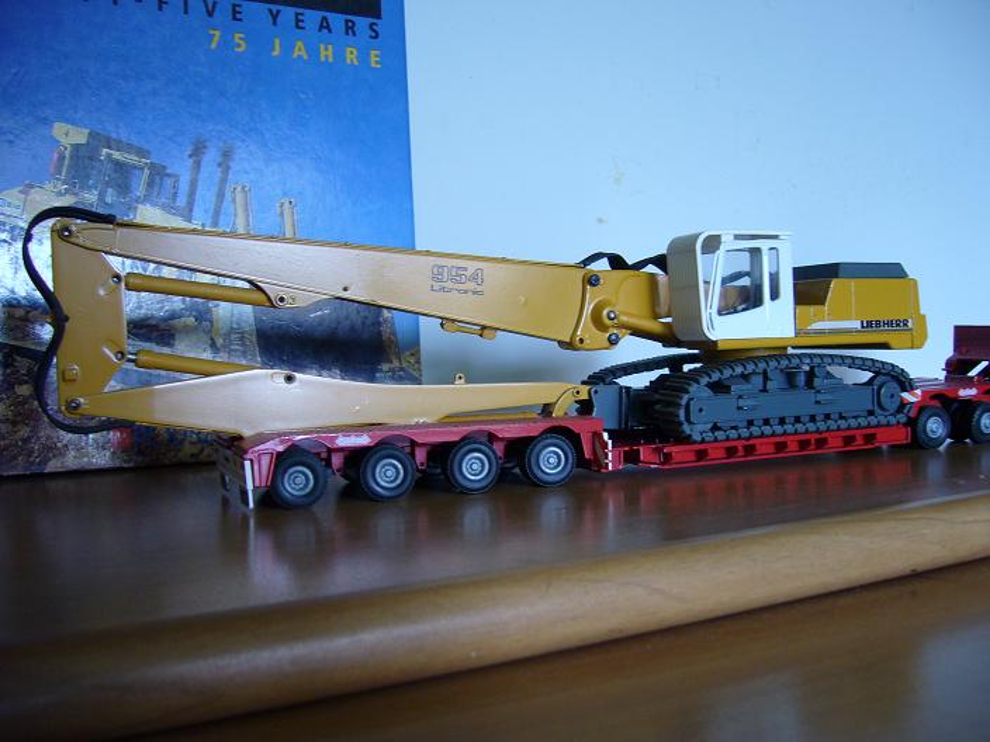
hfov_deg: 52.6
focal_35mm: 35
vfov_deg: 40.7
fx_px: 1001
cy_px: 371
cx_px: 495
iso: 100
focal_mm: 5.8
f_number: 2.8
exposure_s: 1/15
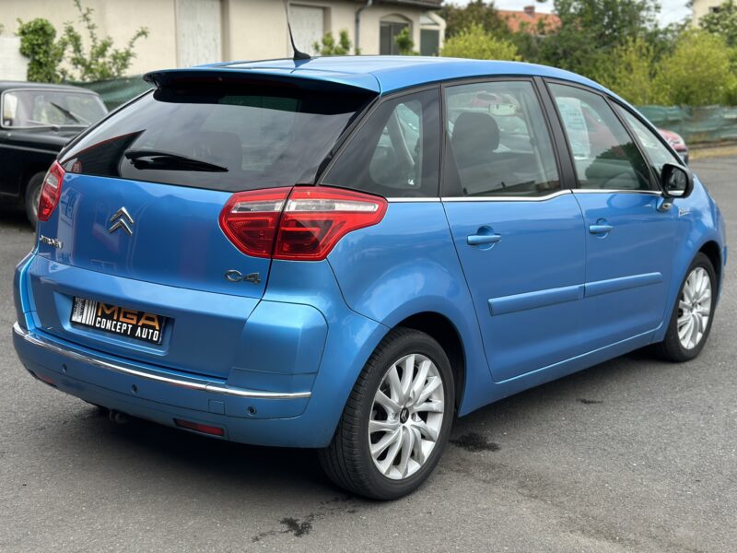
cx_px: 368
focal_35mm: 48
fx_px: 1022
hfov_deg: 39.7
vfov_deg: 30.3
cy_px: 276
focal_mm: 6.86
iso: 80
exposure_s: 1/2469
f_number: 1.78
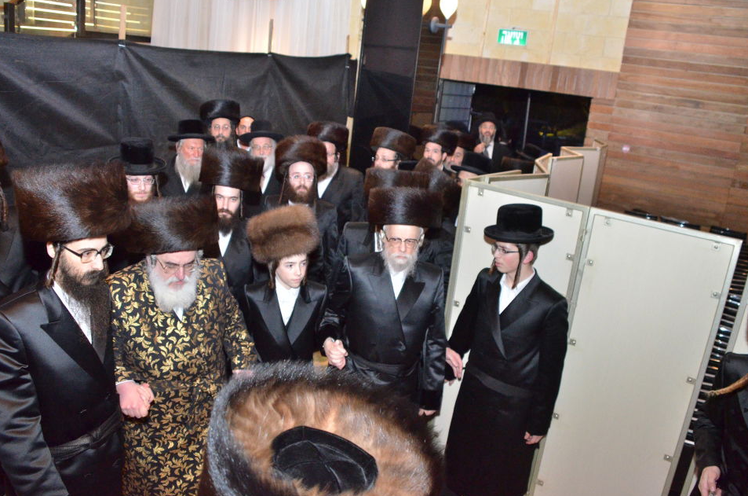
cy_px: 250
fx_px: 601
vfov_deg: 44.8
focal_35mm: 29
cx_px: 357
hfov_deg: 63.7
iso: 3200
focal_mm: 18
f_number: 3.5
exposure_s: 1/200
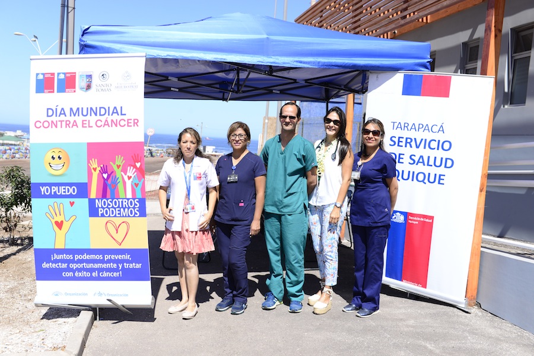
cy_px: 178
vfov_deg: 37.9
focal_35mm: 35
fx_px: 519
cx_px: 267
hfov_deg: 54.4
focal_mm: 35
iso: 250
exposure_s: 1/800
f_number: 6.3
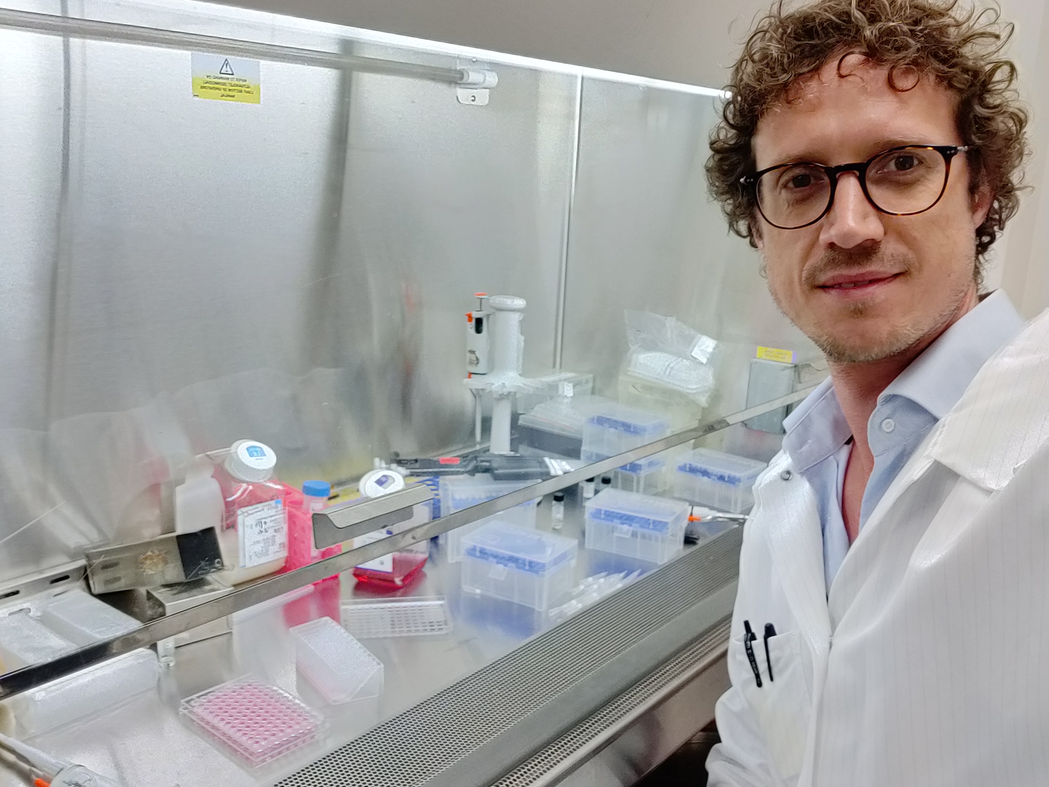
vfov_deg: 56.7
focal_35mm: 24
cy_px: 438
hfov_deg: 71.6
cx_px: 530
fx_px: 727
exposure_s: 1/100
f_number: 2
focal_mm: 3.48
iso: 200
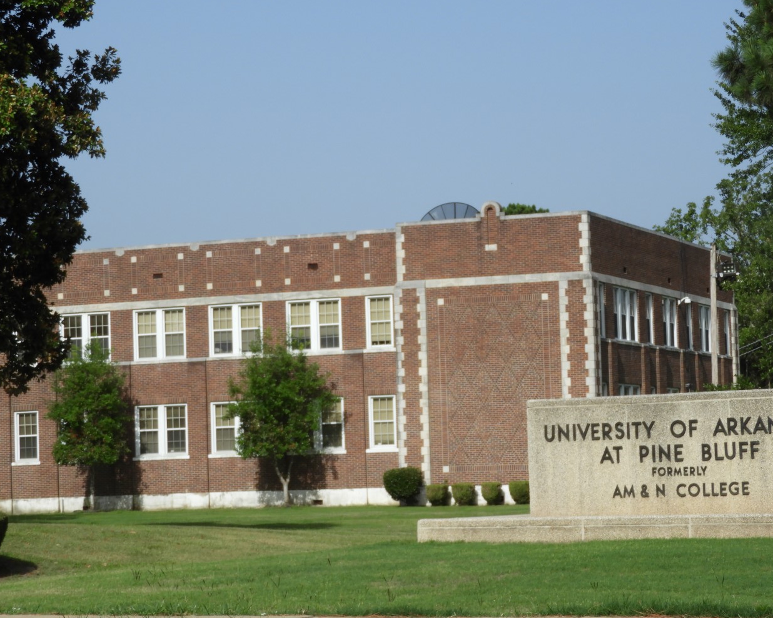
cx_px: 411
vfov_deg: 14.3
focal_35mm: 108
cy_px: 310
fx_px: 2471
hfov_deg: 17.8
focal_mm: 17
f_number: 4.8
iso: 100
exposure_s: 1/800
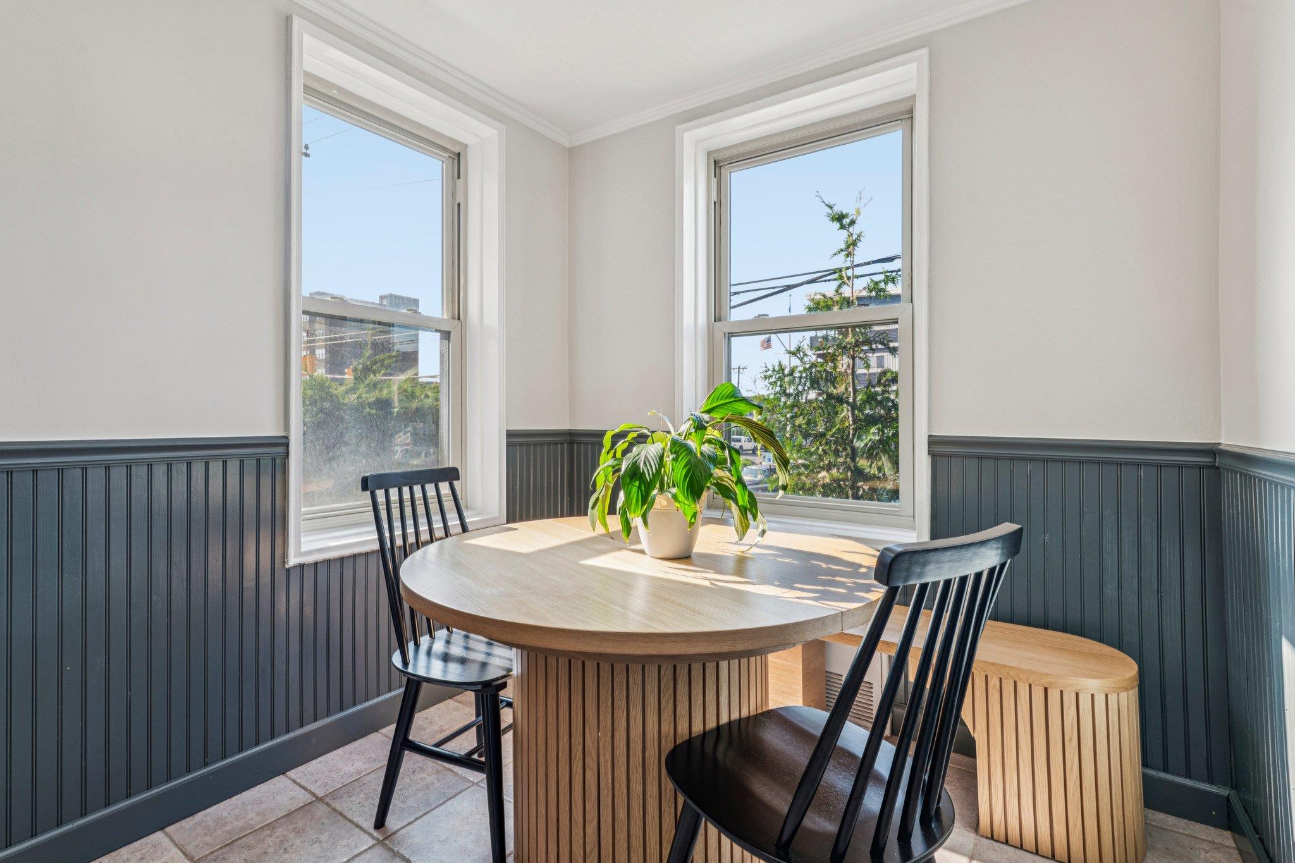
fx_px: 611
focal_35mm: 17
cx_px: 648
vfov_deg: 70.4
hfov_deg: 93.3
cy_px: 432
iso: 250
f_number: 8
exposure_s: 1/50
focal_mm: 17
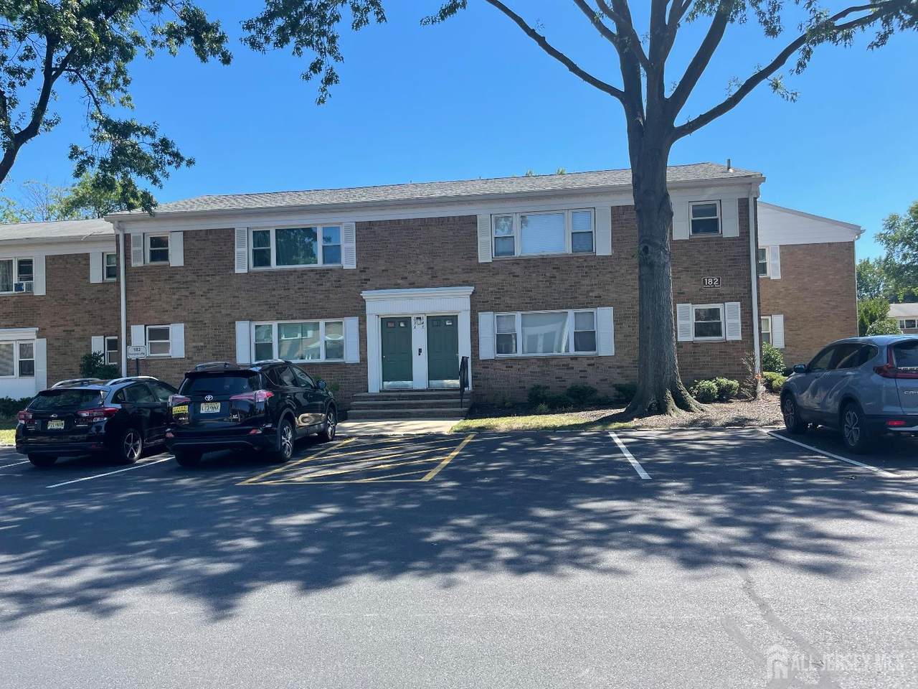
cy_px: 344
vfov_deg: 53.1
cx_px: 459
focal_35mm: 26
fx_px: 690
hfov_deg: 67.3
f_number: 1.6
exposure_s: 1/1742
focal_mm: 4.2
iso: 32
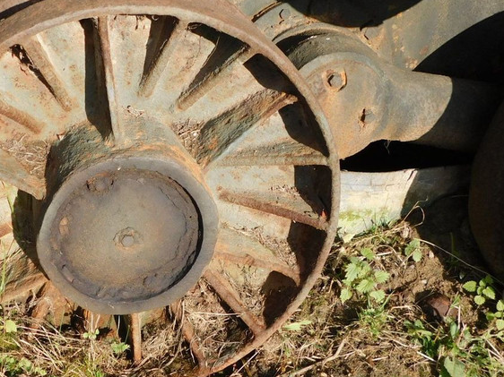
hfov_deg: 32.9
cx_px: 105
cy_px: 214
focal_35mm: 57
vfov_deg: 25.6
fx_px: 830
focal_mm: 5.3
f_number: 3.2
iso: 125
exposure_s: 1/800
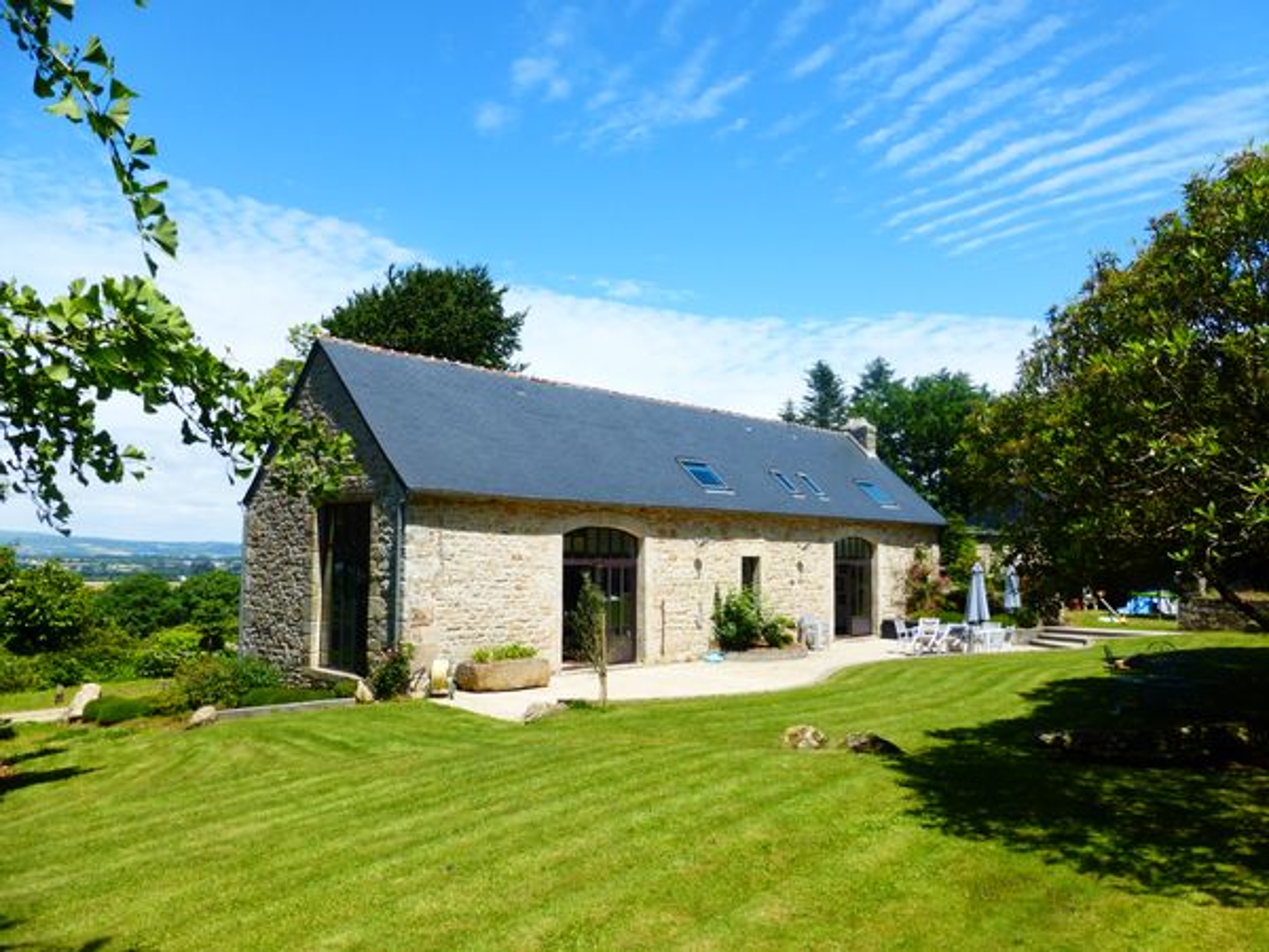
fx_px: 880
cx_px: 634
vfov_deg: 56.8
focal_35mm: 24
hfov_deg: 71.6
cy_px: 476
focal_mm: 4.3
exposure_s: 1/800
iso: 100
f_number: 4
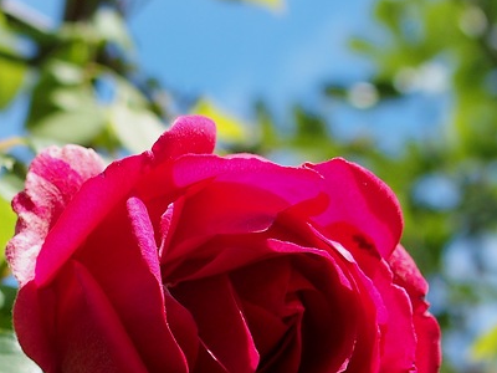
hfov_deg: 22.7
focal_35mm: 84
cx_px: 47
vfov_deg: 17.3
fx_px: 1206
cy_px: 348
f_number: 2.8
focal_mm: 9
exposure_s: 1/125
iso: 100
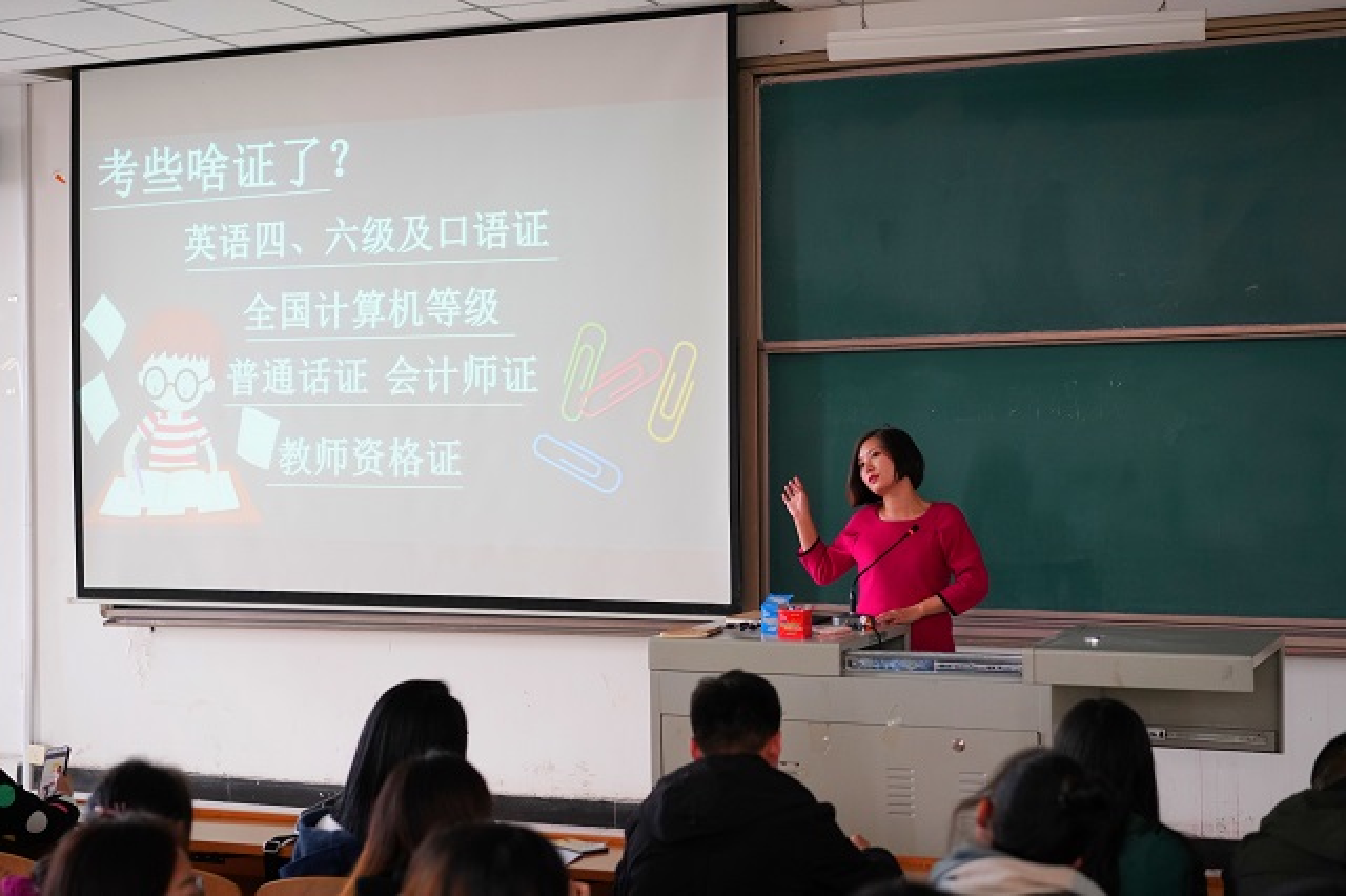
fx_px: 2055
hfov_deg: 36.3
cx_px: 673
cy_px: 448
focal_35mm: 55
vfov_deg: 24.6
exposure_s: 1/160
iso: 1600
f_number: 2.8
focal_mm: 55
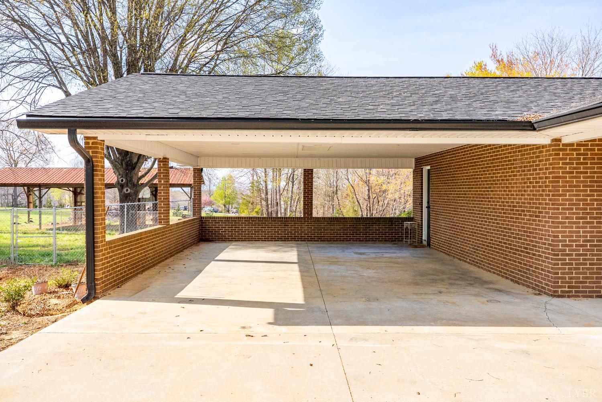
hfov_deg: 61.1
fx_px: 510
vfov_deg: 43.0
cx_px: 301
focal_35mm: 30
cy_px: 201
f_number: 7.1
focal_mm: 30.5
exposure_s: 1/2000
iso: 1250
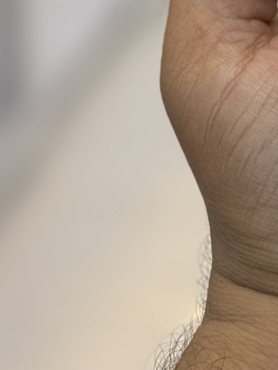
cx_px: 323
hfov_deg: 10.2
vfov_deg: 13.1
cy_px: -178
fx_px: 1531
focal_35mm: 143
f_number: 1.78
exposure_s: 1/366
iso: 100
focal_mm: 6.76
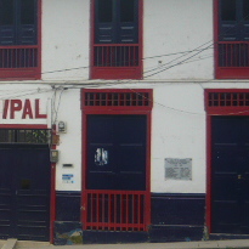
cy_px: 106
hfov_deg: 18.0
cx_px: -61
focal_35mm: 91
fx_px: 741
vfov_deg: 19.1
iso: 100
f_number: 8
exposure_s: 1/125
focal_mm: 5.5
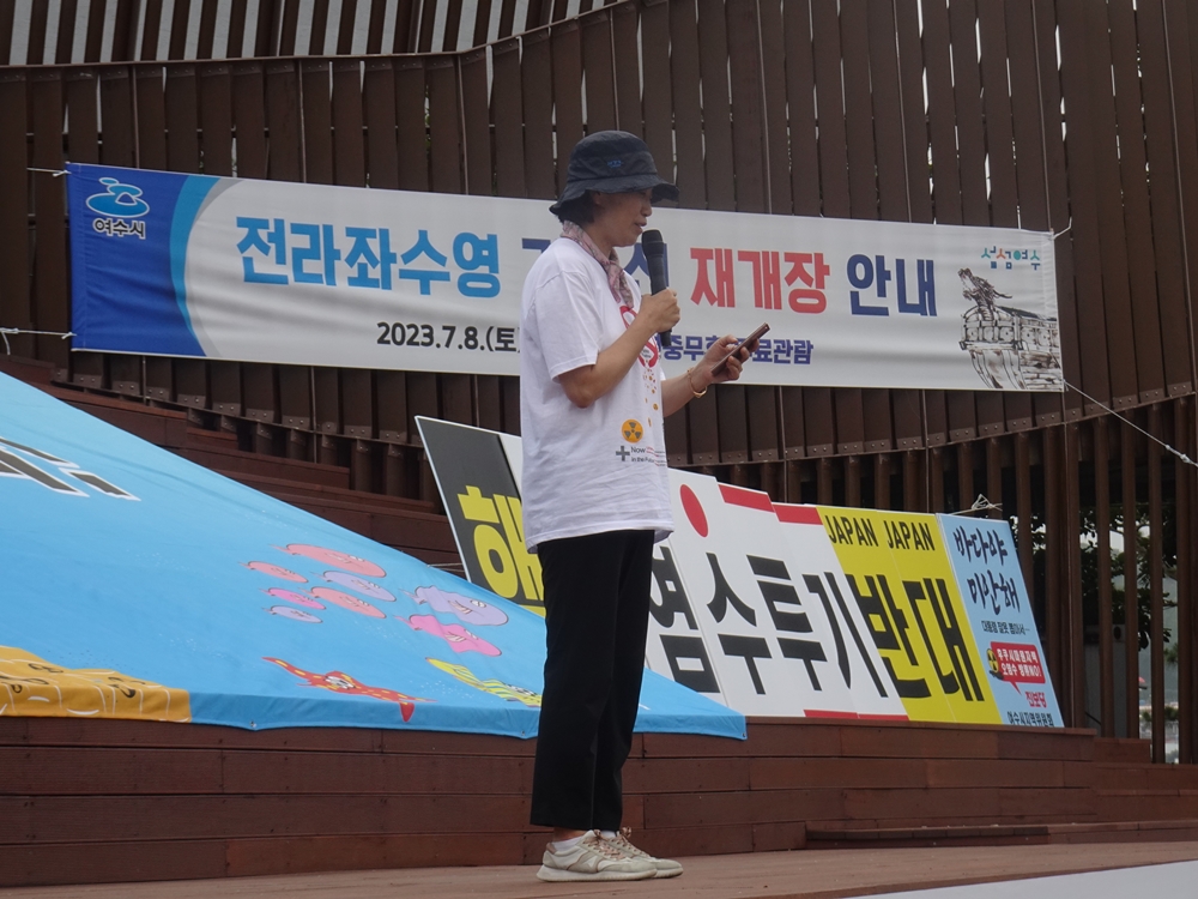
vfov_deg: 12.1
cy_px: 450
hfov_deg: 16.1
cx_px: 599
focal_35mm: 122
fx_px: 4222
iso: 80
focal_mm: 19.38
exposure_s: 1/160
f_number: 5.6
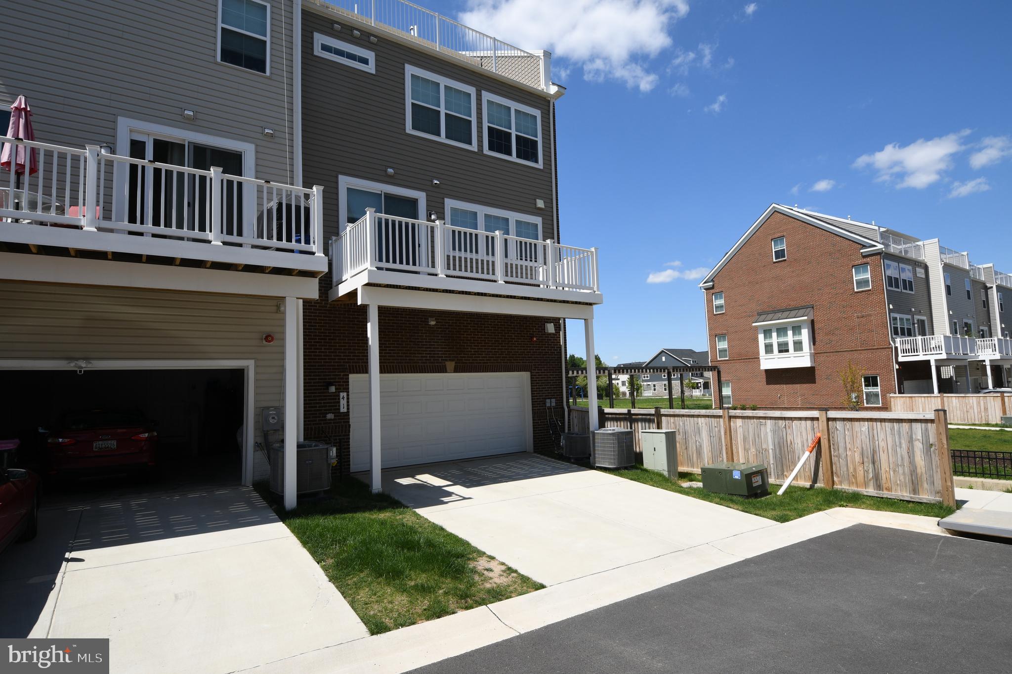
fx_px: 534
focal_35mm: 19
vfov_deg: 64.5
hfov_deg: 86.9
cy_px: 337
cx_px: 506
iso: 125
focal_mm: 13
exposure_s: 1/250
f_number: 10
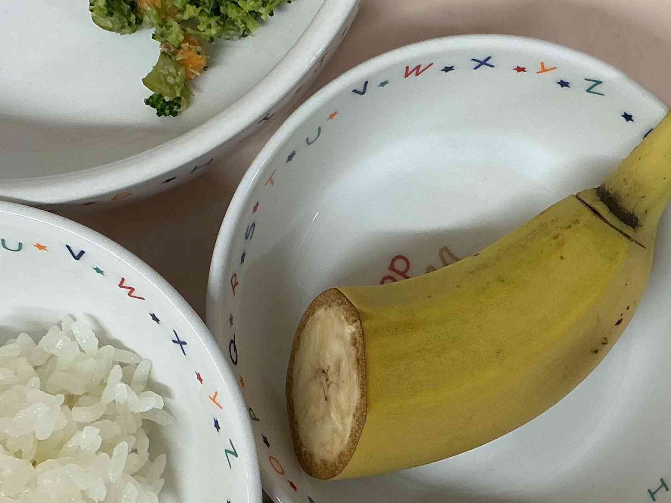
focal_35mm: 68
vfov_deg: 21.6
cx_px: 414
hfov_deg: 28.5
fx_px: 1318
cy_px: 219
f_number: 1.8
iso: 64
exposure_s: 1/120
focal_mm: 3
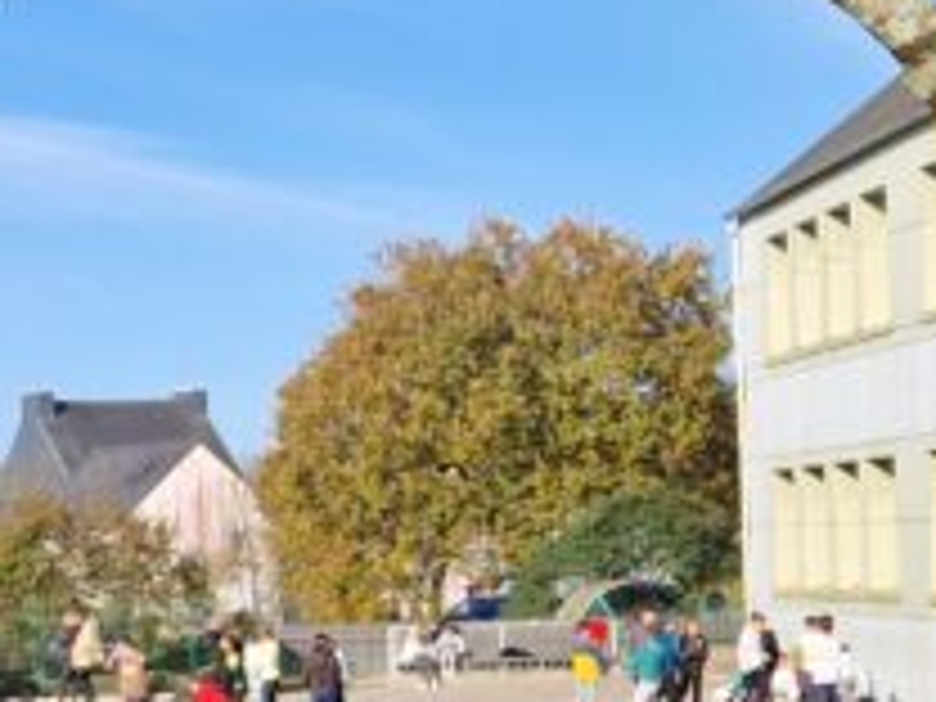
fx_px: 3055
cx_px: -76
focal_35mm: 113
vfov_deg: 13.1
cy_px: 490
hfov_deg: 16.9
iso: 50
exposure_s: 1/1308
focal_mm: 5.4
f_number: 1.8
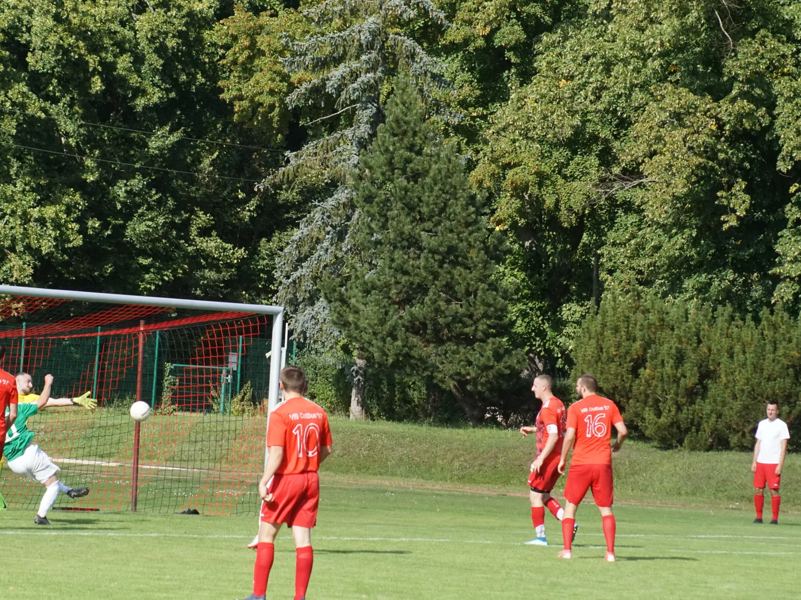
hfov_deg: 9.5
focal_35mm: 209
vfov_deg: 7.1
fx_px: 4835
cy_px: 319
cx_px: 377
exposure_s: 1/1600
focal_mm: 120
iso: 1600
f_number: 7.1
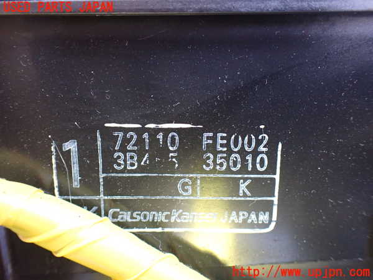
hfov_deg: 60.0
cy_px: 140
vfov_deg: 46.8
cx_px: 186
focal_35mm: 30
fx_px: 323
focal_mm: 5.4
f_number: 2.3
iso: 800
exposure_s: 1/100
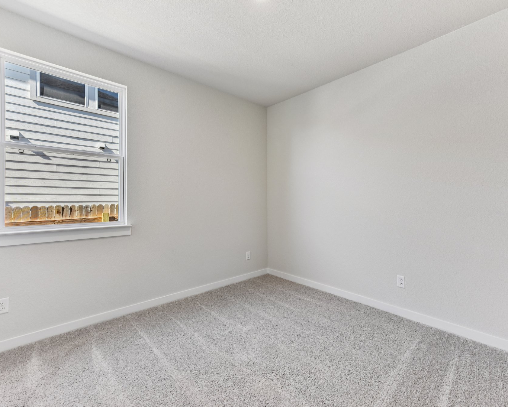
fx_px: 241
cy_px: 204
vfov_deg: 80.4
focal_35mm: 16
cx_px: 281
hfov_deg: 92.8
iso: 400
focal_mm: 14
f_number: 8
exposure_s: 1/25
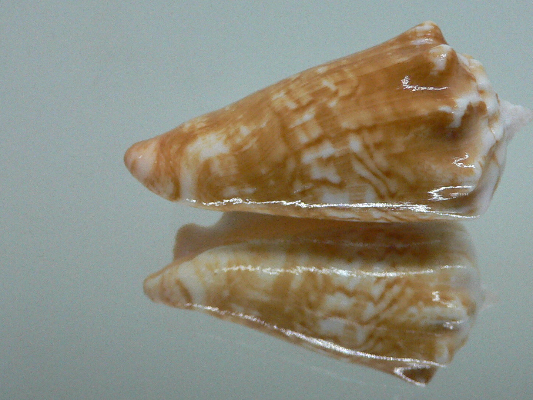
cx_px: 319
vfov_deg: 29.6
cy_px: 173
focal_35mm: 49
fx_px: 754
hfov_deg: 38.8
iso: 200
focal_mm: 4.6
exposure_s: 1/60
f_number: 2.8
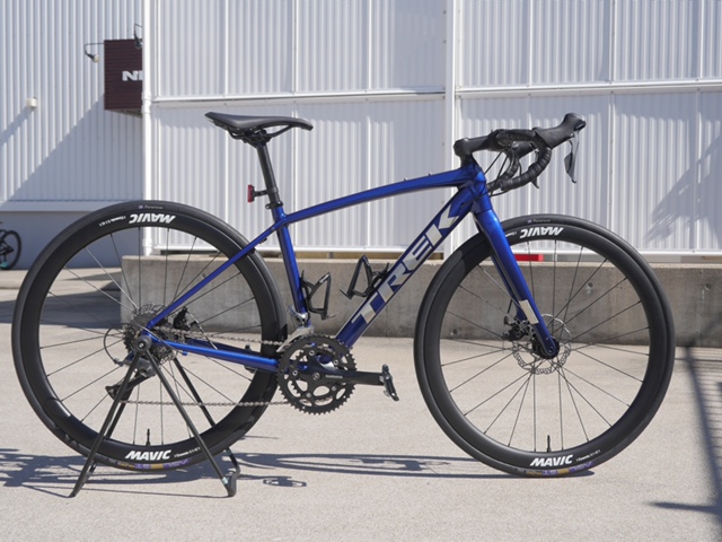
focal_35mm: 48
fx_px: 1001
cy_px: 271
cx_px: 361
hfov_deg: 39.7
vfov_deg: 30.3
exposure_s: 1/1300
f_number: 4.3
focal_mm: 24
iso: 200
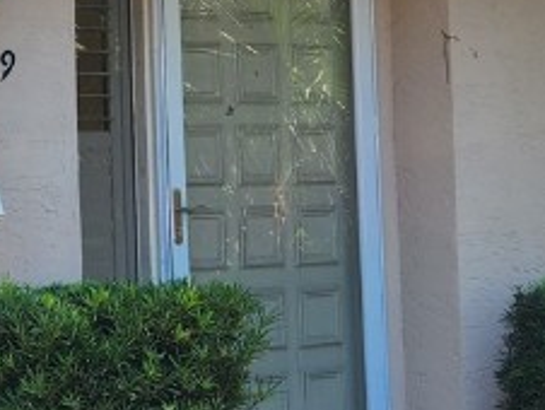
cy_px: 121
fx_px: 1639
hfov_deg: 17.8
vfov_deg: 14.2
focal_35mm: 104
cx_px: -133
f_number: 1.8
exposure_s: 1/519
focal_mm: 5.4
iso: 20
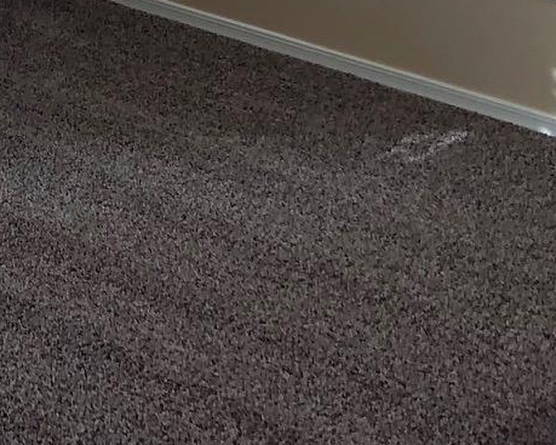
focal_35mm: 120
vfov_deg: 12.5
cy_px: -124
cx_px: -265
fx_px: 1974
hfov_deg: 14.9
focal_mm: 3.99
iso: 50
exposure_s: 1/120
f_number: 1.8
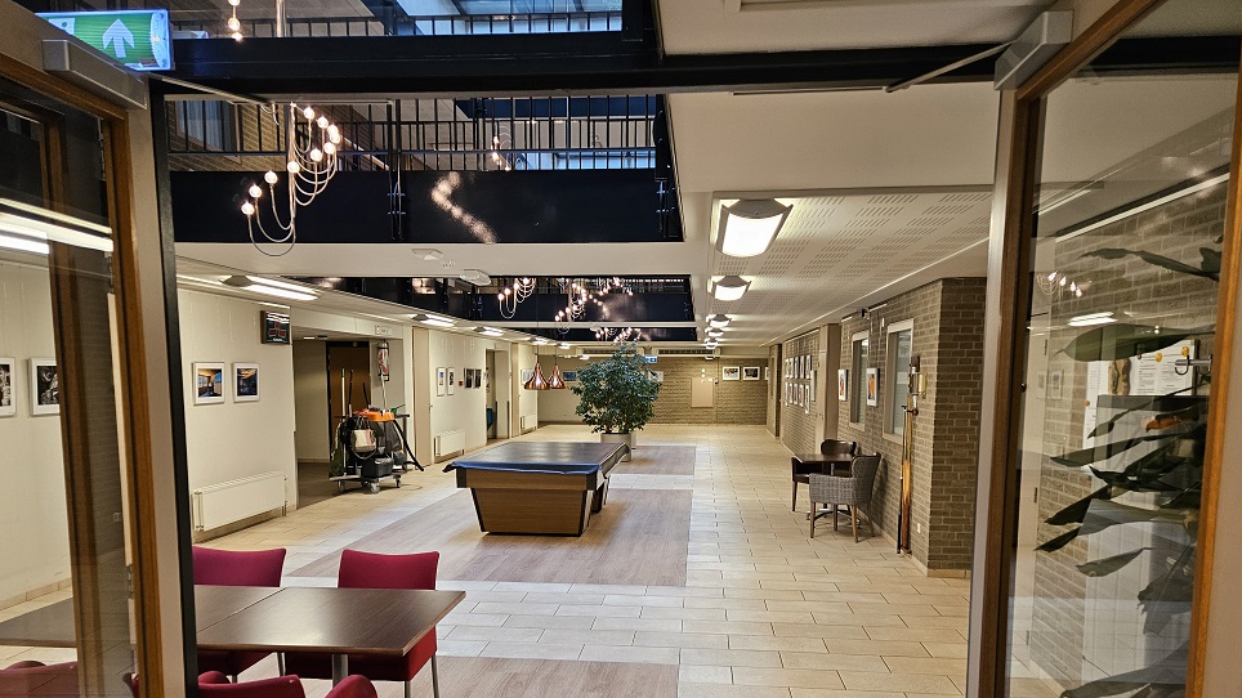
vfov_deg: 43.8
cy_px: 461
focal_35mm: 26
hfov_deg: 71.9
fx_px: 856
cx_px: 627
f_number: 1.8
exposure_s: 1/100
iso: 200
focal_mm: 5.4
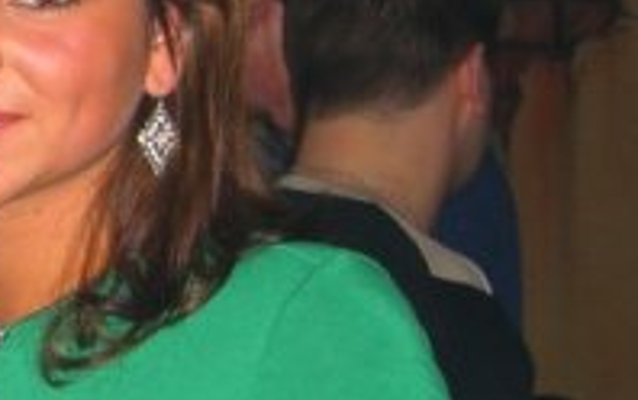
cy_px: 200
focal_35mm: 148
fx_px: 2575
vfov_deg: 8.9
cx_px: -113
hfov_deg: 13.7
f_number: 3.1
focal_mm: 9.5
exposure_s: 1/60
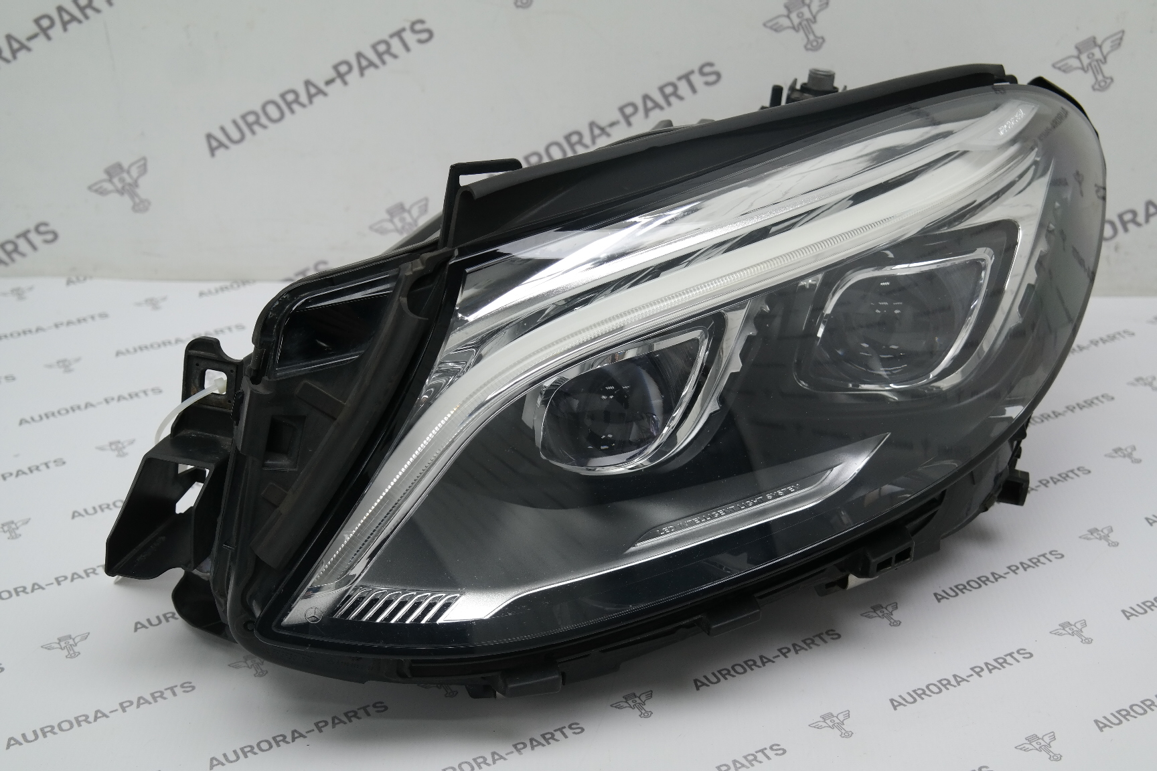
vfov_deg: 25.5
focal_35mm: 53
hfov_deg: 37.5
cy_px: 386
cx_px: 578
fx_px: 1703
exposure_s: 1/60
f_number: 4.5
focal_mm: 35
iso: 200
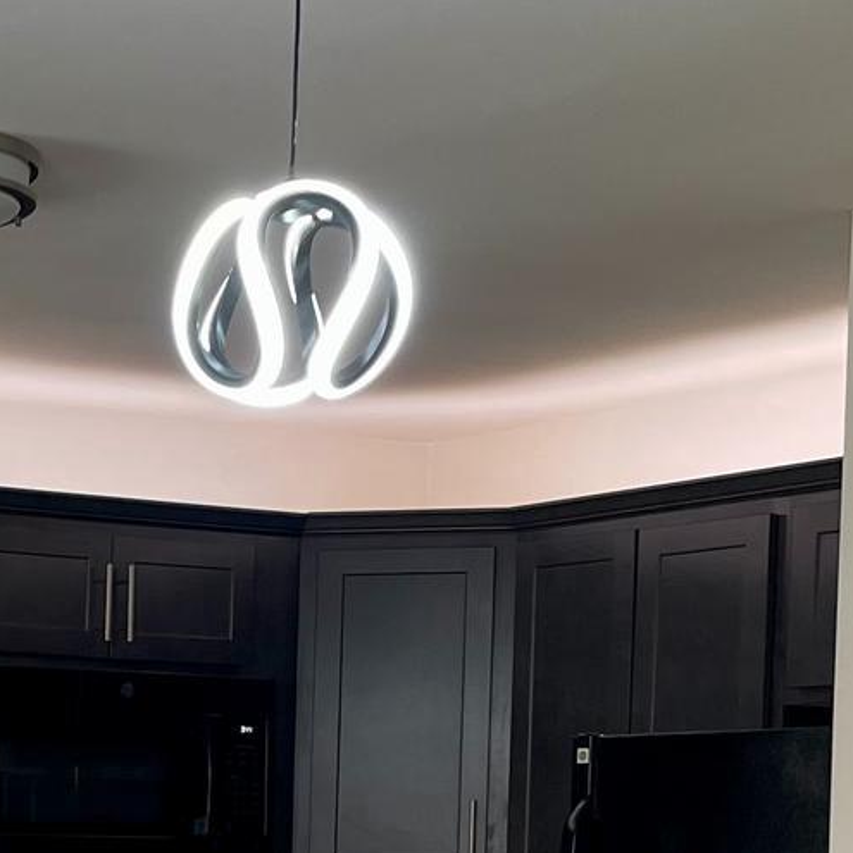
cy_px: 932
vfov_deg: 17.7
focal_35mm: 95
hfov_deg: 17.0
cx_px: -321
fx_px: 2649
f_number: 1.6
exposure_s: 1/60
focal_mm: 4.2
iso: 80
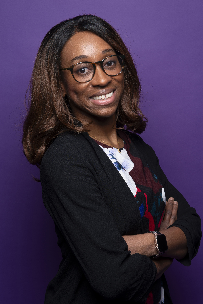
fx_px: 591
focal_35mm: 70
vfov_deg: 28.8
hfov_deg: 19.5
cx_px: 102
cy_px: 152
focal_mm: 70
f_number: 13
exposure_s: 1/90
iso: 100
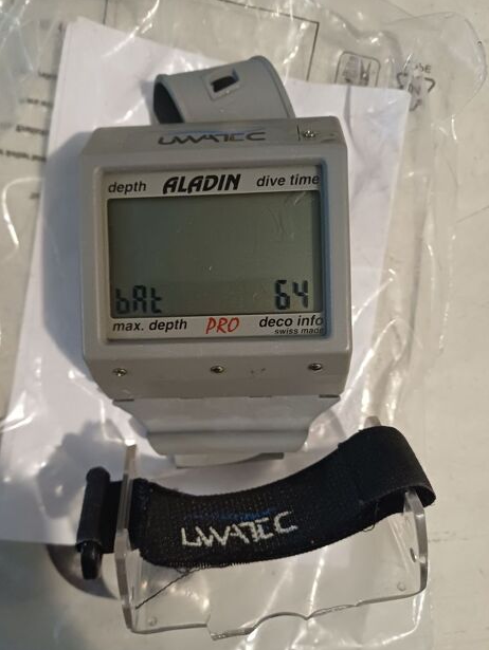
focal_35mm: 26
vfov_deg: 67.3
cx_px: 236
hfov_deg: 53.1
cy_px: 334
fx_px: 489
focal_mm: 4.65
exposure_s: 1/20
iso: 800
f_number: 1.8
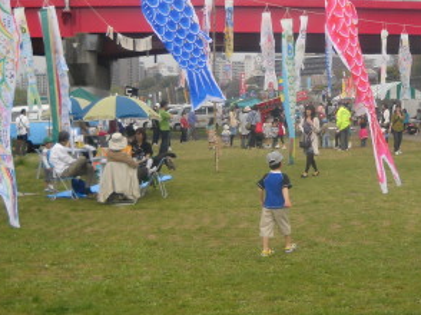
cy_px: 162
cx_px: 276
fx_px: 814
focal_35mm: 67
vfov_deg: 21.9
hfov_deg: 28.8
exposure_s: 1/201
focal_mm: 6.72
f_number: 5.5
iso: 64
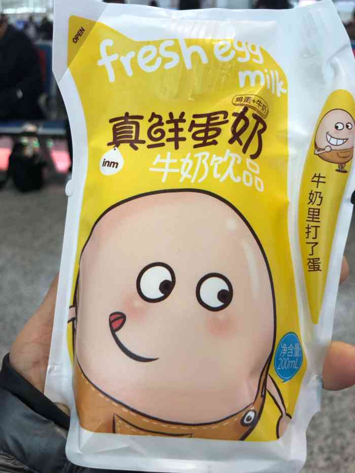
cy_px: 236
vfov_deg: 63.4
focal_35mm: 28
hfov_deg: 49.8
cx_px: 178
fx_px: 383
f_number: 1.8
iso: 40
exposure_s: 1/20
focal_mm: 4
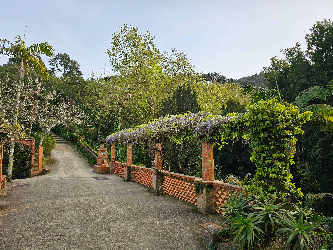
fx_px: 231
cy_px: 129
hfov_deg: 71.6
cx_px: 161
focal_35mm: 24
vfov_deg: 56.8
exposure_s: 1/275
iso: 10
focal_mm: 6.3
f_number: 1.7
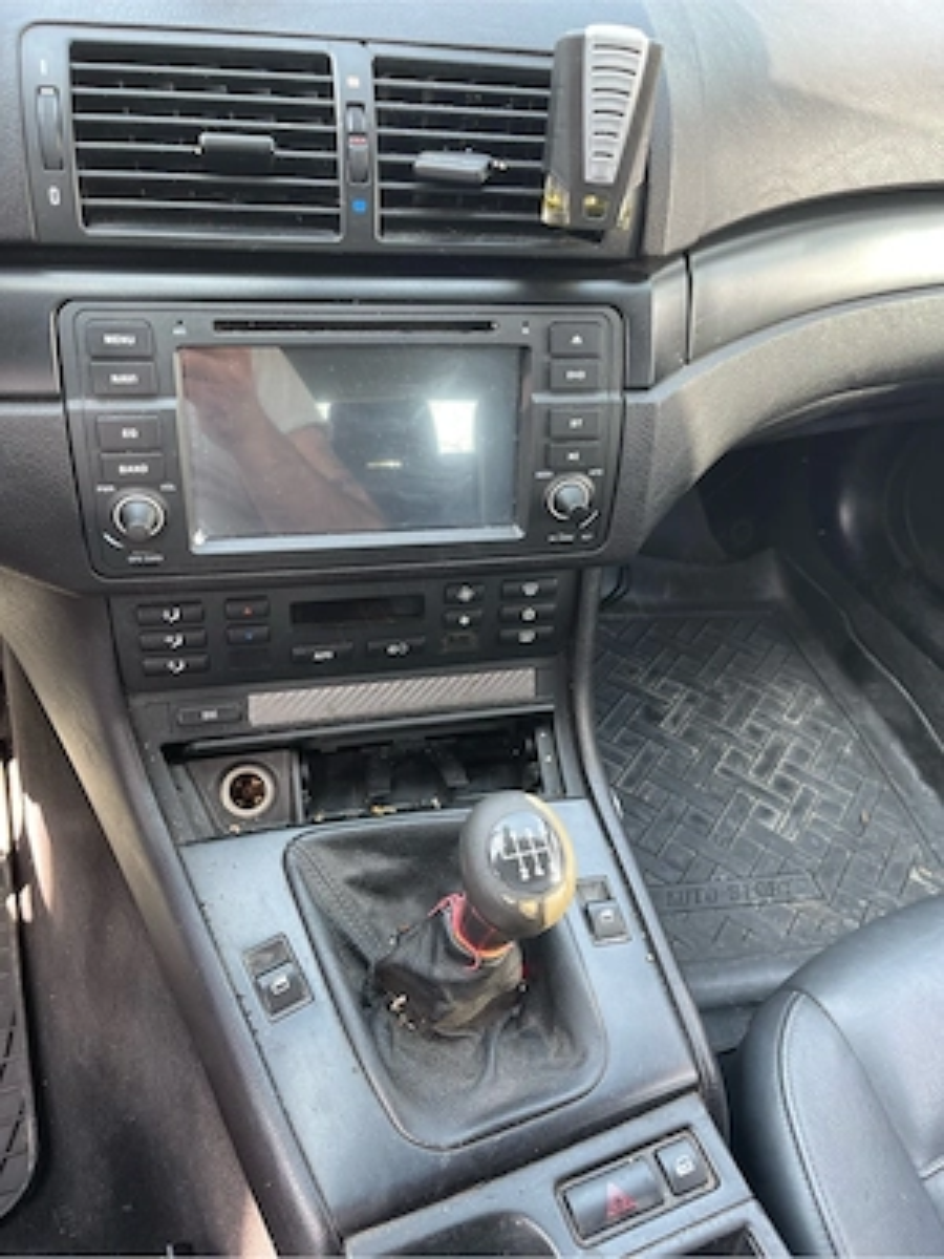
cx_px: 472
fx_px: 909
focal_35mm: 25
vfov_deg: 69.4
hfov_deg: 54.9
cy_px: 630
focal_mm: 5.1
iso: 125
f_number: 1.6
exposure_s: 1/107
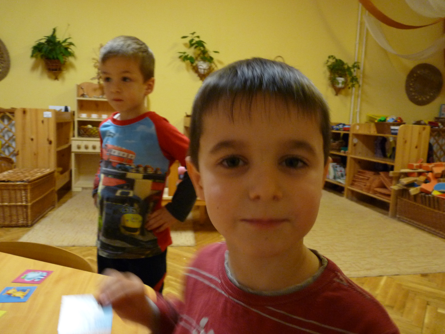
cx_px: 222
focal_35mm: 27
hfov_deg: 65.3
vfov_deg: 51.4
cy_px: 167
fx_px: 347
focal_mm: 4.8
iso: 400
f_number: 2.8
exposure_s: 1/8
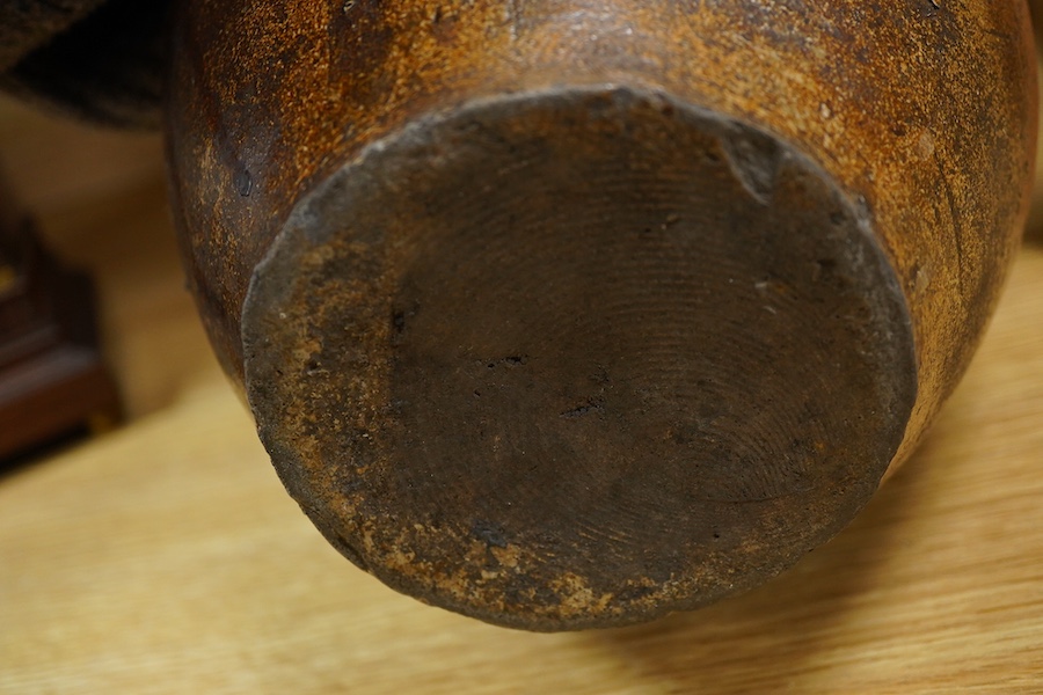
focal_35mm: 45
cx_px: 522
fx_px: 1304
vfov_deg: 29.9
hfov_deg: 43.6
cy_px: 348
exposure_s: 1/125
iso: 1250
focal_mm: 30
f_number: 3.5
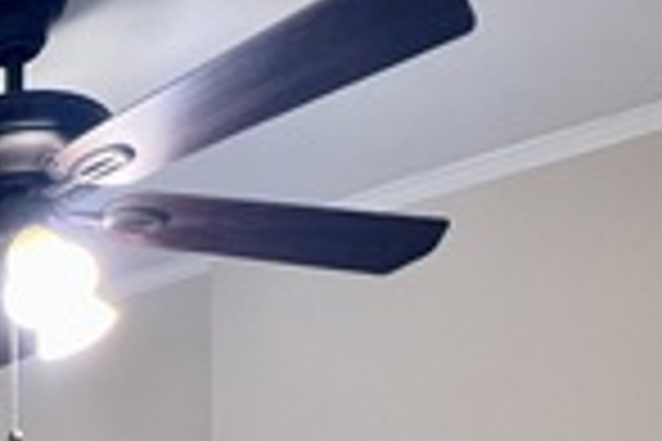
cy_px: 760
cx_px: -297
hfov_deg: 26.2
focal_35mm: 59
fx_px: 1085
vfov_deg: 18.6
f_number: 1.8
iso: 160
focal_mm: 1.57
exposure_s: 1/60
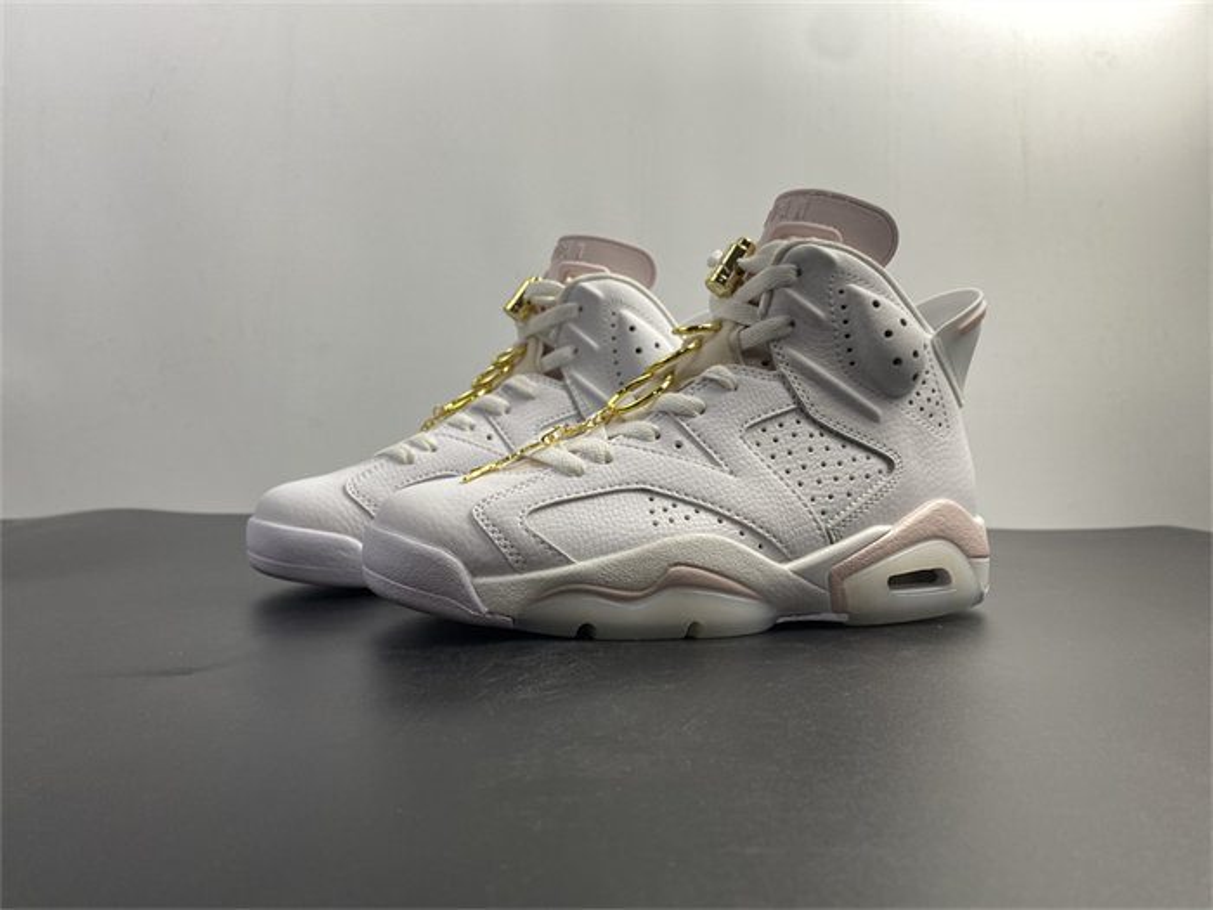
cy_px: 455
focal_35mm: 26
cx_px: 606
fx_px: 911
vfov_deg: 53.1
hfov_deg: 67.3
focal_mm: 4.25
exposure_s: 1/100
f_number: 1.8
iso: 64
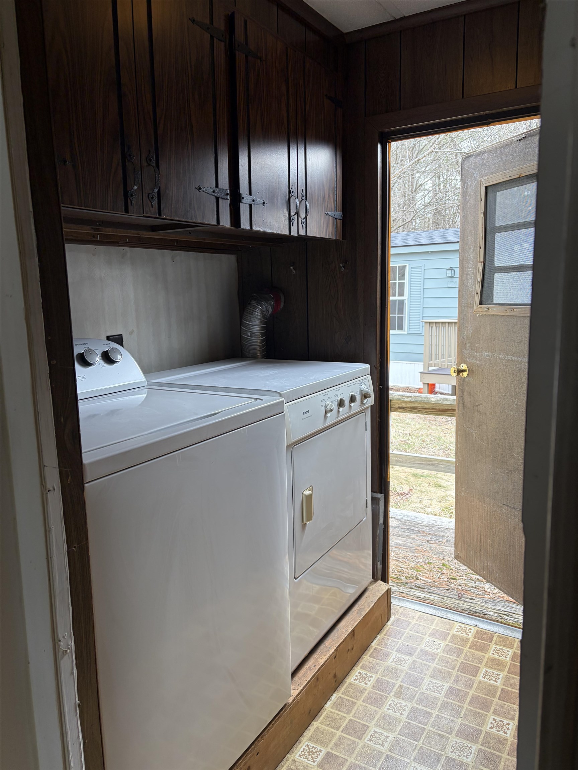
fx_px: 579
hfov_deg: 53.1
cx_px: 289
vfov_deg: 67.3
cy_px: 385
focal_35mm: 26
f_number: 1.6
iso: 64
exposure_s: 1/153
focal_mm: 5.96
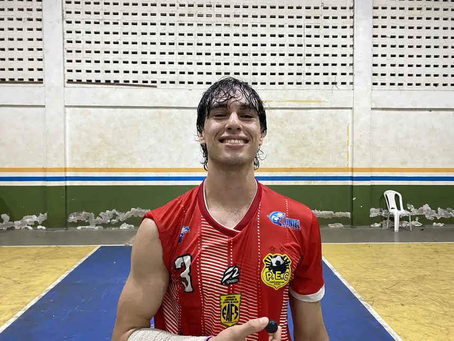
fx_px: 341
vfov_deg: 53.1
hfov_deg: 67.3
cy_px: 170
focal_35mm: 26
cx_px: 227
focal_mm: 4.25
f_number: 1.8
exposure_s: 1/60
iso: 320
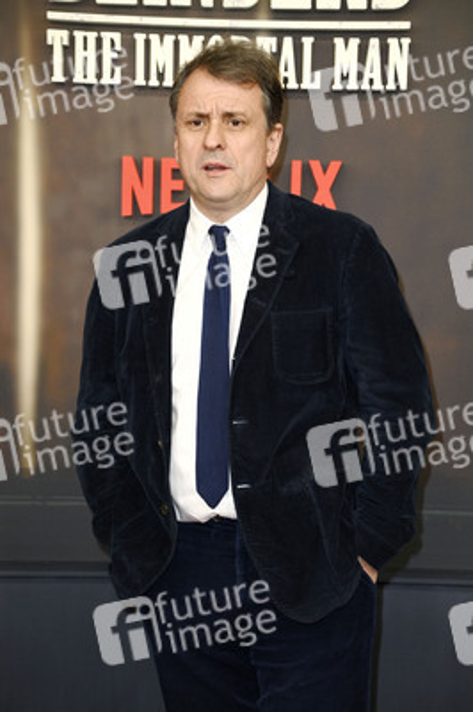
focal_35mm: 125
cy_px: 356
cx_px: 236
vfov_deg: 16.4
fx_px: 2468
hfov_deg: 10.9
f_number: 5.6
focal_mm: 125
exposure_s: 1/250
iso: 500
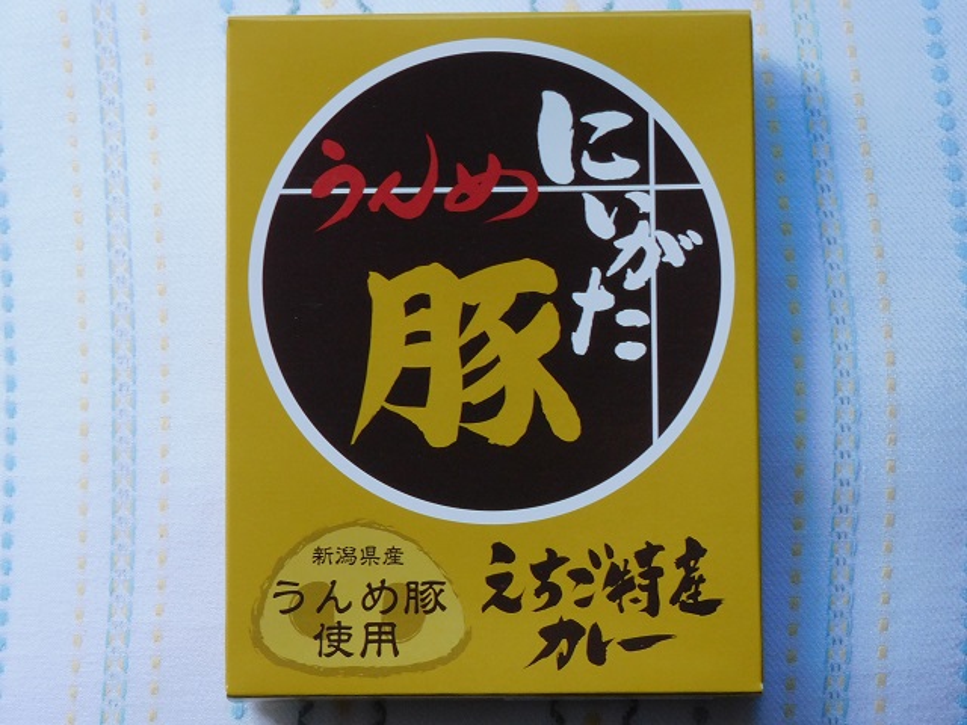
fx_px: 3492
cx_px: 484
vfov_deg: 11.9
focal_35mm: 125
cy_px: 362
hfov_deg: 15.8
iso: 400
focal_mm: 22.4
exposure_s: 1/60
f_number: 5
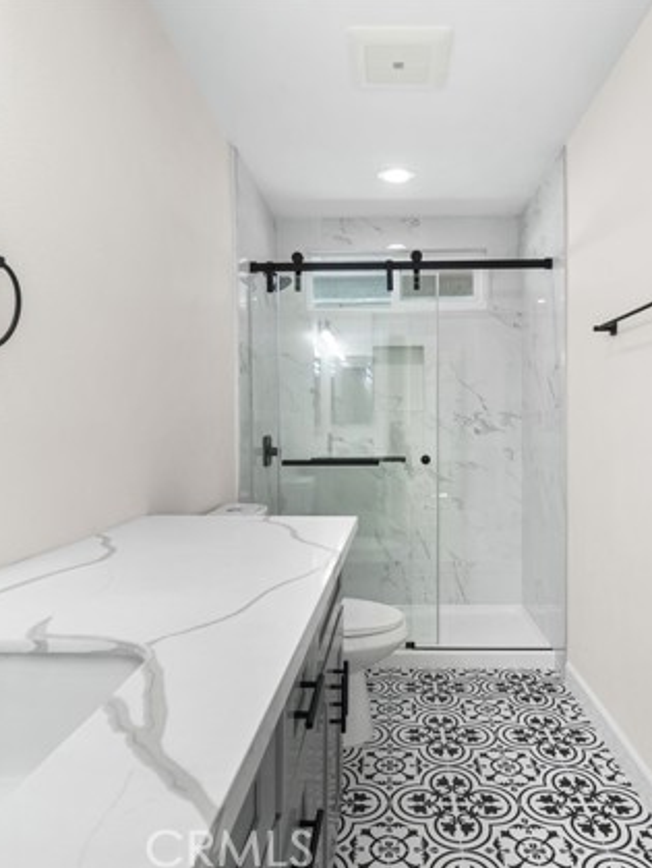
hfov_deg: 60.4
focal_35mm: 22
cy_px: 437
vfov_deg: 76.3
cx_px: 406
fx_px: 552
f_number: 7.1
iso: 100
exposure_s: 1/8
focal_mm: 10
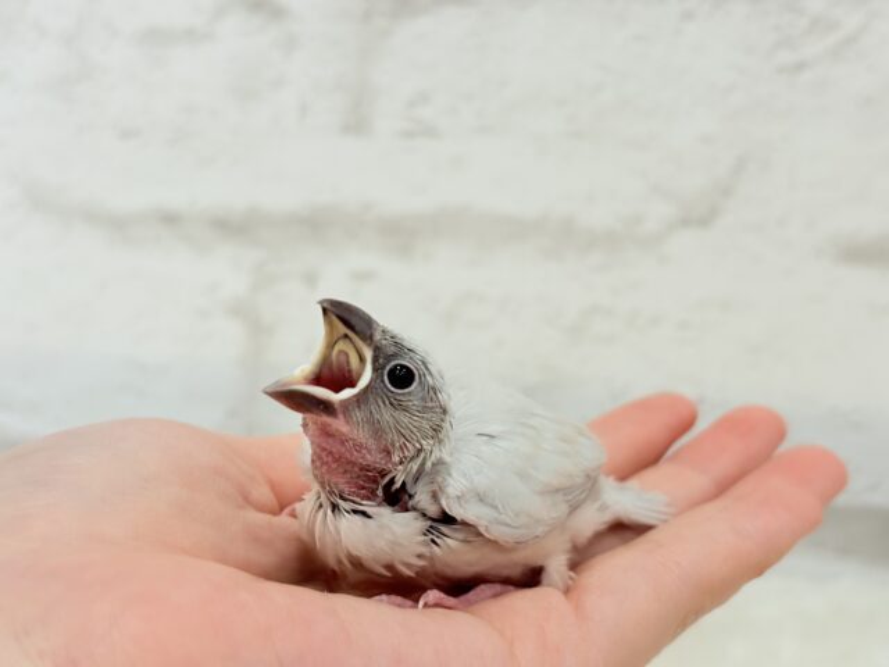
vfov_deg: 28.0
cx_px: 444
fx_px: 1335
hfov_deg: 36.8
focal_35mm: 52
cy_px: 334
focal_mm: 5.96
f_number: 1.6
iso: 80
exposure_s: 1/100
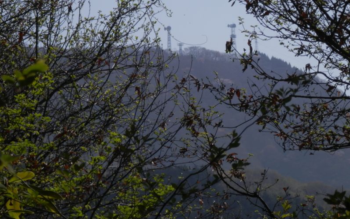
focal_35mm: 240
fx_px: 2289
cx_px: 176
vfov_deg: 5.5
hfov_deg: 8.7
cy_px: 118
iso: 80
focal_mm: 40.2
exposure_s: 1/800
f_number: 6.1
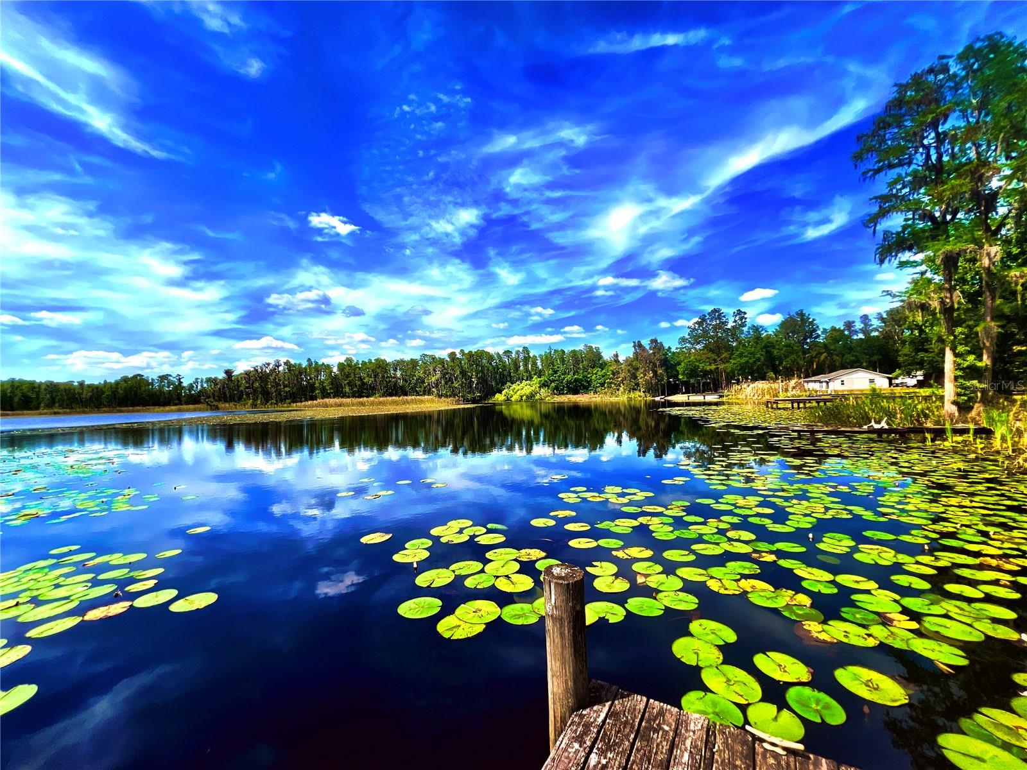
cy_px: 385
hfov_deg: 106.2
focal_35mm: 13
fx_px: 386
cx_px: 514
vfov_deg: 89.9
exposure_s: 1/2016
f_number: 1.8
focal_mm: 1.57
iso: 32
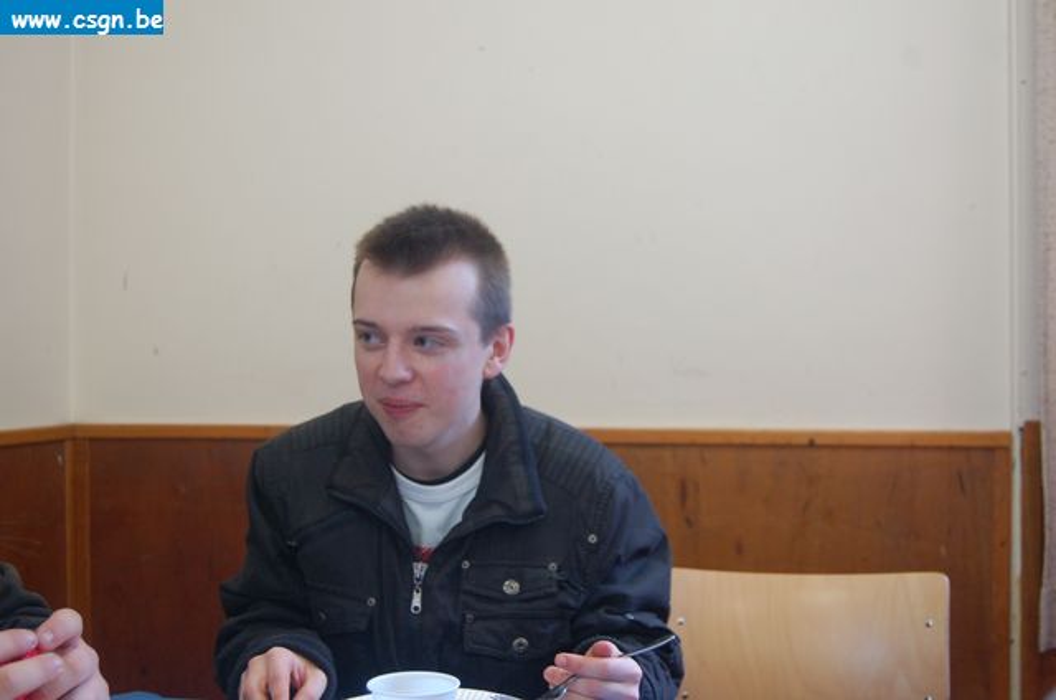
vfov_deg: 31.8
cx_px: 528
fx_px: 1230
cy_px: 350
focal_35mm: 42
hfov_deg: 46.5
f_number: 4.2
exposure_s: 1/25
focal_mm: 28
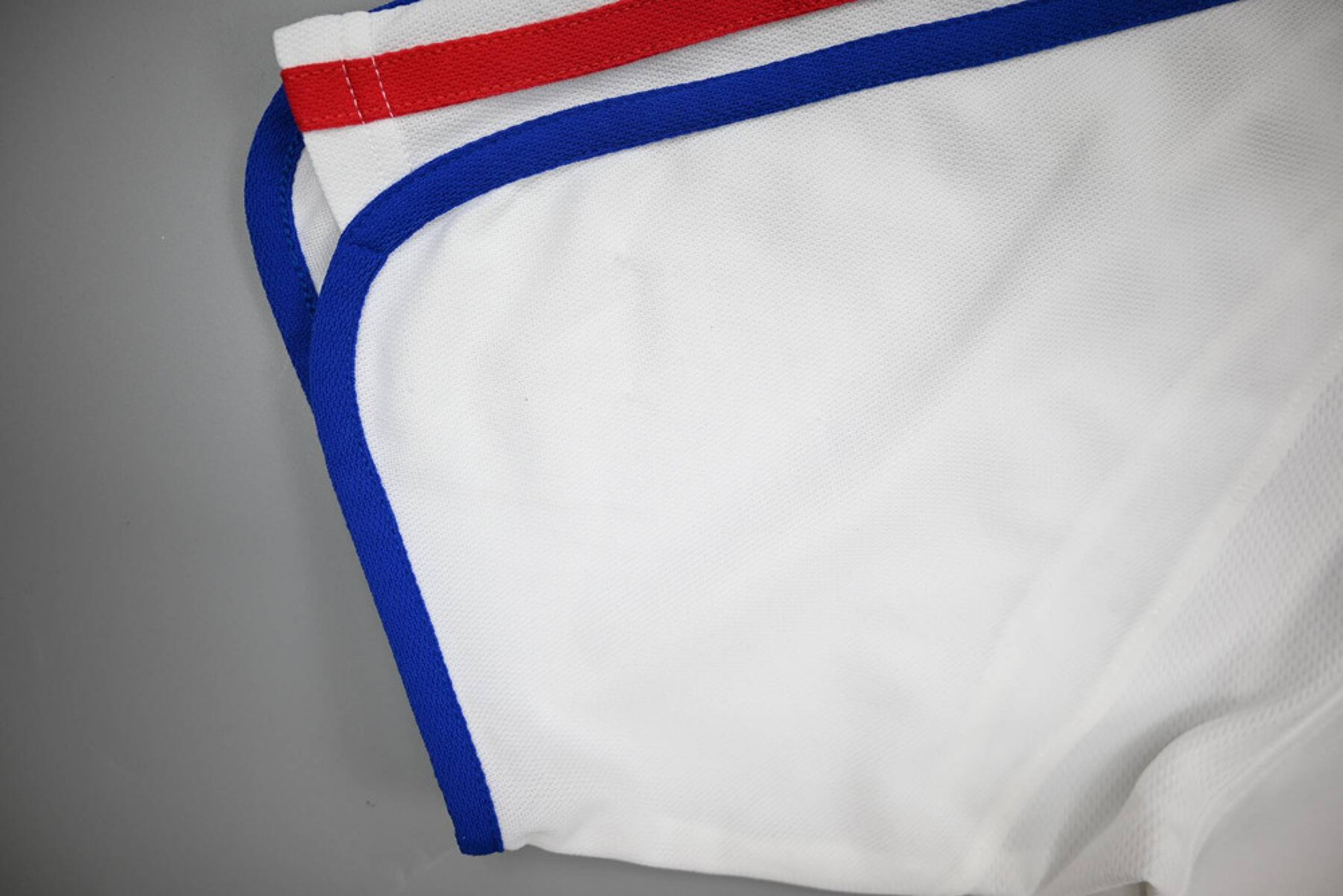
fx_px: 896
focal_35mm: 24
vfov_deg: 53.2
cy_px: 448
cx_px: 672
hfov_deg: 73.7
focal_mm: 24
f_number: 4.8
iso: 200
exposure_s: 1/180
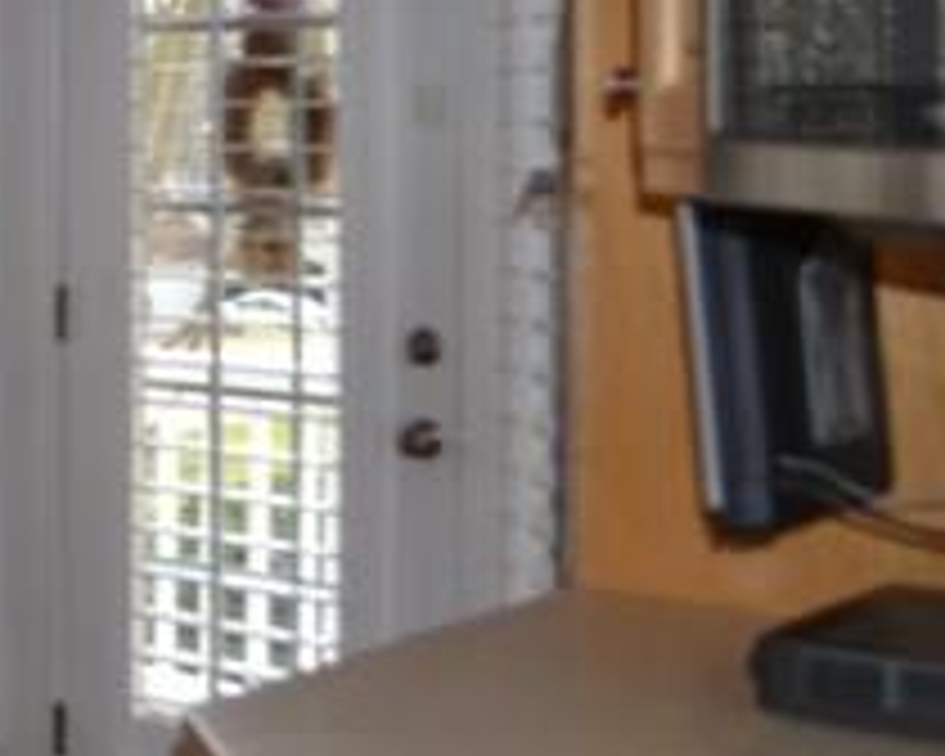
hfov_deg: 19.7
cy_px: 146
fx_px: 2405
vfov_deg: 17.7
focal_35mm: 86
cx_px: -423
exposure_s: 1/125
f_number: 4
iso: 100
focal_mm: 20
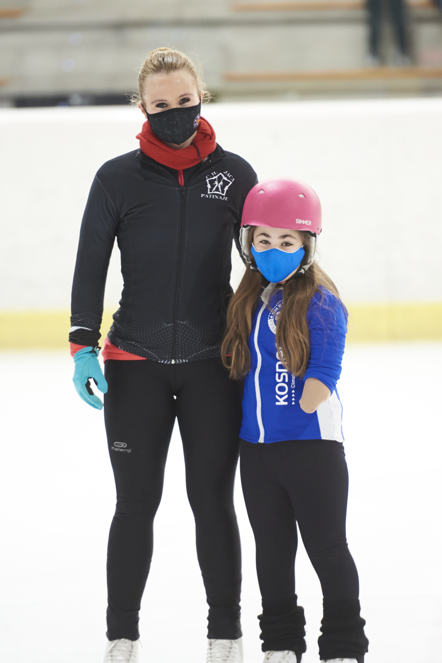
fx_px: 5482
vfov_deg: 6.9
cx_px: 237
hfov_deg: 4.6
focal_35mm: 298
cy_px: 280
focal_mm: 200
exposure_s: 1/125
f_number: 2.8
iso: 2000
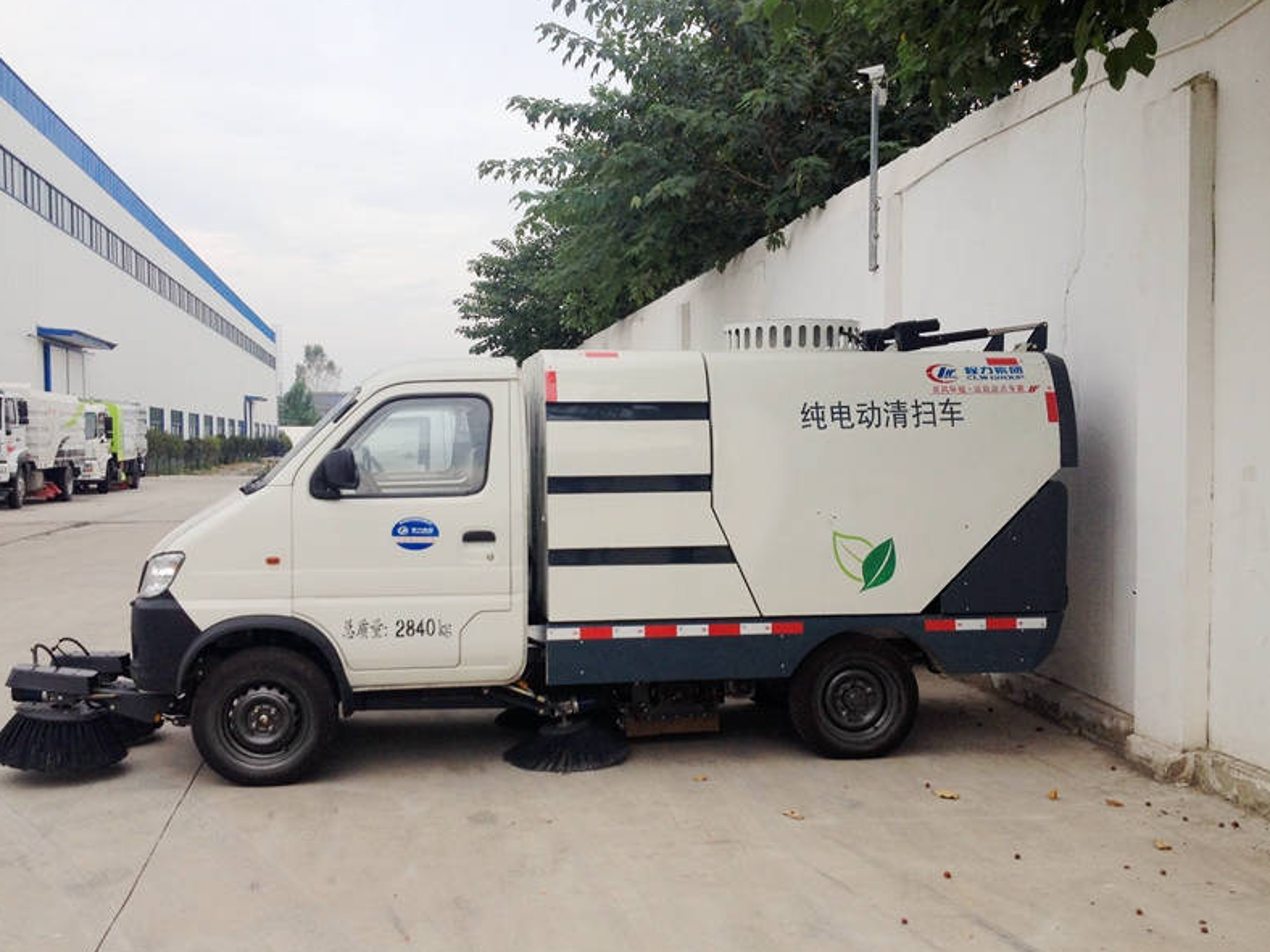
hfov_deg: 46.8
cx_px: 614
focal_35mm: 40
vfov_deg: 35.9
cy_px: 510
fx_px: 1468
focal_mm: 4.28
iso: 50
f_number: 2.4
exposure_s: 1/431
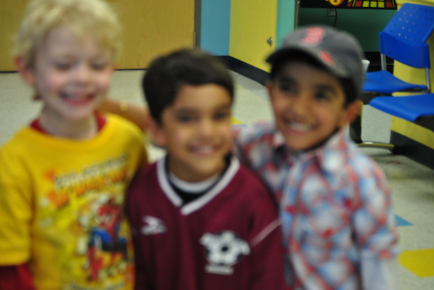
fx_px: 1086
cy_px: 145
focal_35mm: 90
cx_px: 217
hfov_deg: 22.6
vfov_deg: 15.2
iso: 400
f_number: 4
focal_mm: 60
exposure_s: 1/50
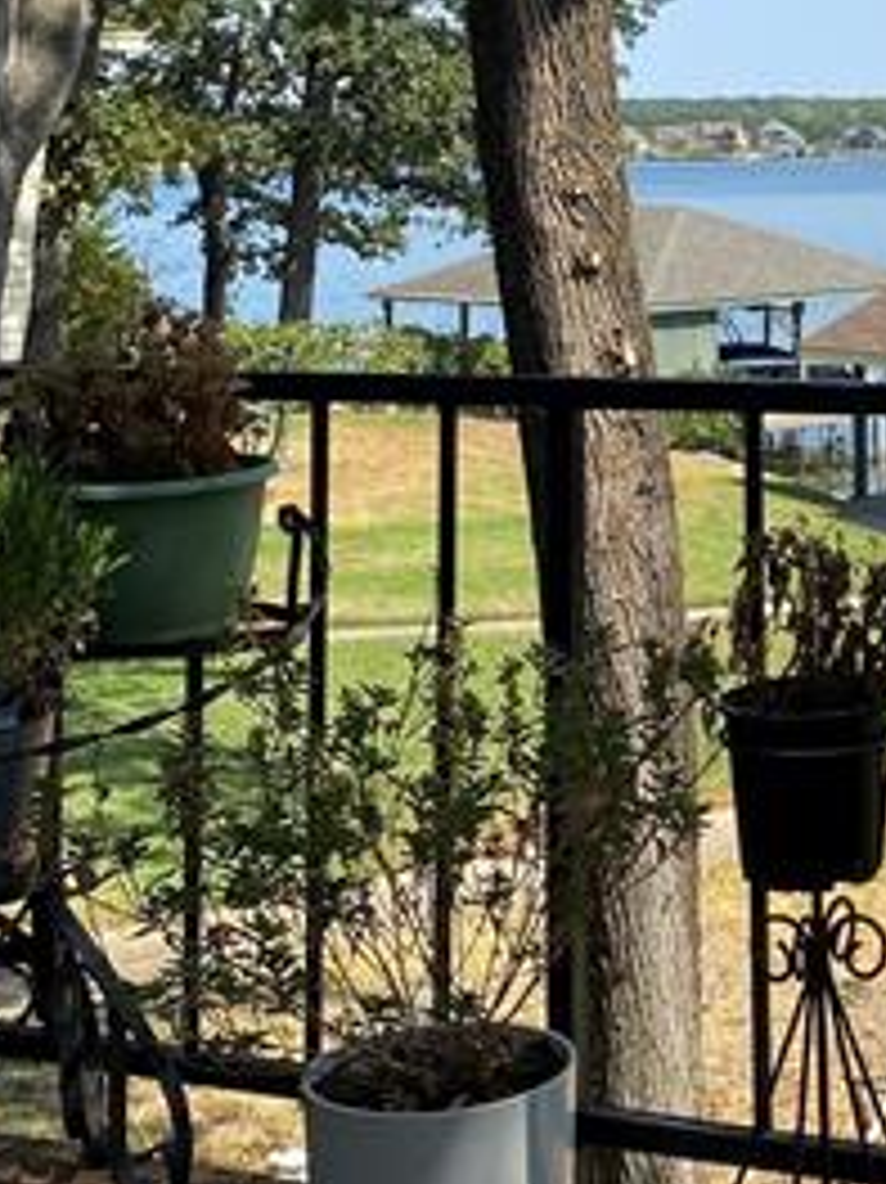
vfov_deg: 24.7
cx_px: 944
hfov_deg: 18.7
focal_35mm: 76
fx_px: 2596
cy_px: 68
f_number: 1.8
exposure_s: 1/2222
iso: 32
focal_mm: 4.25
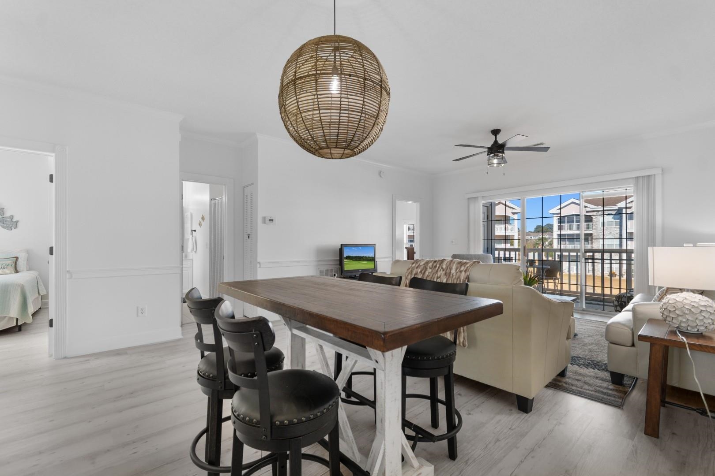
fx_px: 298
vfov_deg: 77.3
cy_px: 238
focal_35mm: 15
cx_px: 358
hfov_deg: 100.4
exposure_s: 1/15
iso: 100
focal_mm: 10
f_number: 4.5
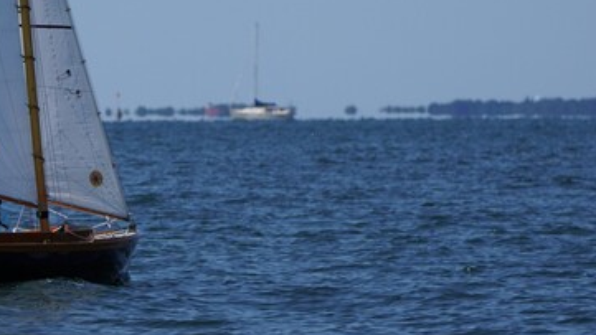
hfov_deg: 3.4
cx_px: 45
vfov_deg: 1.9
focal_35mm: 640
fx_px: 10114
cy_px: -6
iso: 160
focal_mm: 184
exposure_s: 1/2000
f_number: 5.6
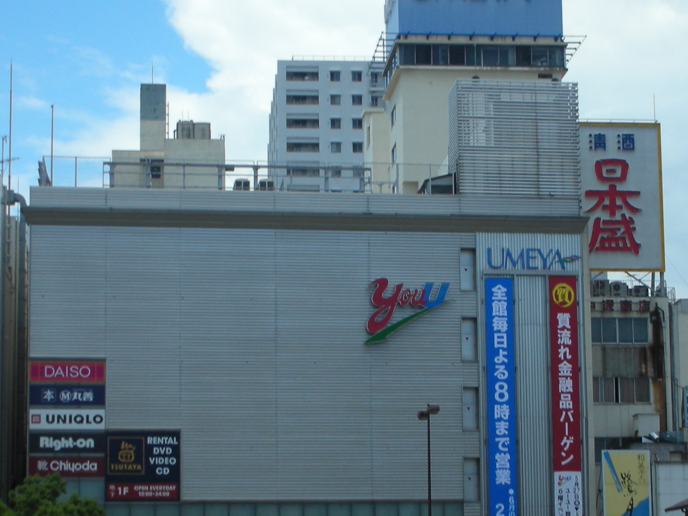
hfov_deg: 18.2
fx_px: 2146
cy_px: 324
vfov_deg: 13.7
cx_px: 339
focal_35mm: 108
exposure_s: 1/61.1
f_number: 11.3
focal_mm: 10.1
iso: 50
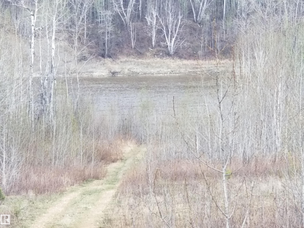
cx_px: 152
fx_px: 457
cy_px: 114
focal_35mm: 52
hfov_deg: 36.8
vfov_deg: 28.0
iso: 25
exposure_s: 1/123
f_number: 2.4
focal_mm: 6
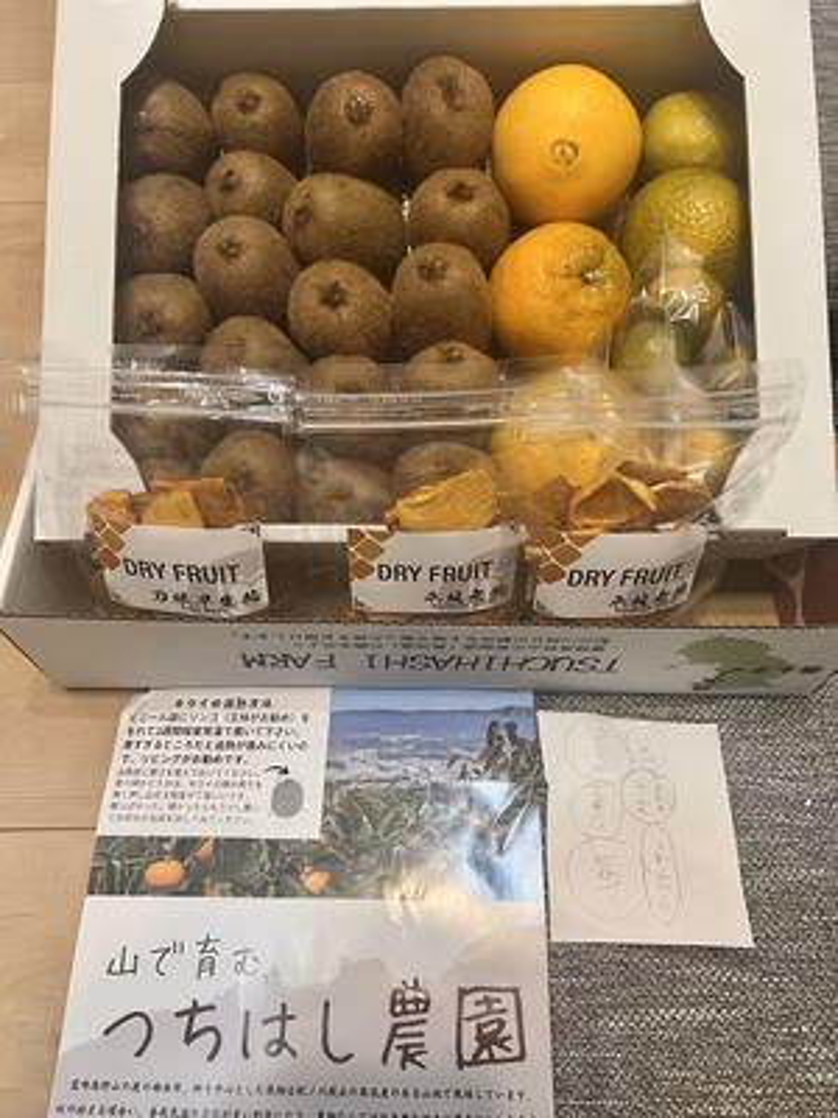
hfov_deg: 53.1
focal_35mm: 26
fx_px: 839
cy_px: 559
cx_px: 419
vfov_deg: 67.3
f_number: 1.5
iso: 200
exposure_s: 1/50
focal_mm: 5.7
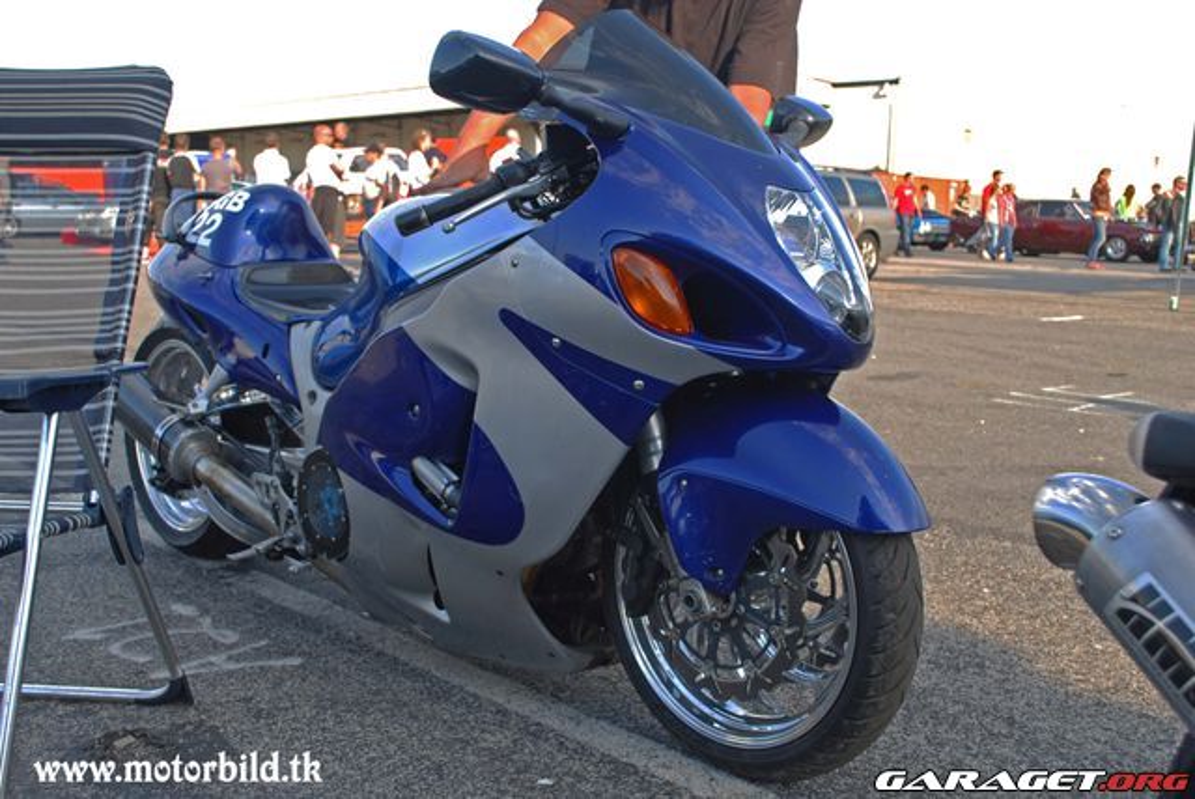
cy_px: 400
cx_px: 598
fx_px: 1296
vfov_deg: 34.3
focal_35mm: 39
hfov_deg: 49.5
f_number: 5.6
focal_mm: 26
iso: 200
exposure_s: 1/125
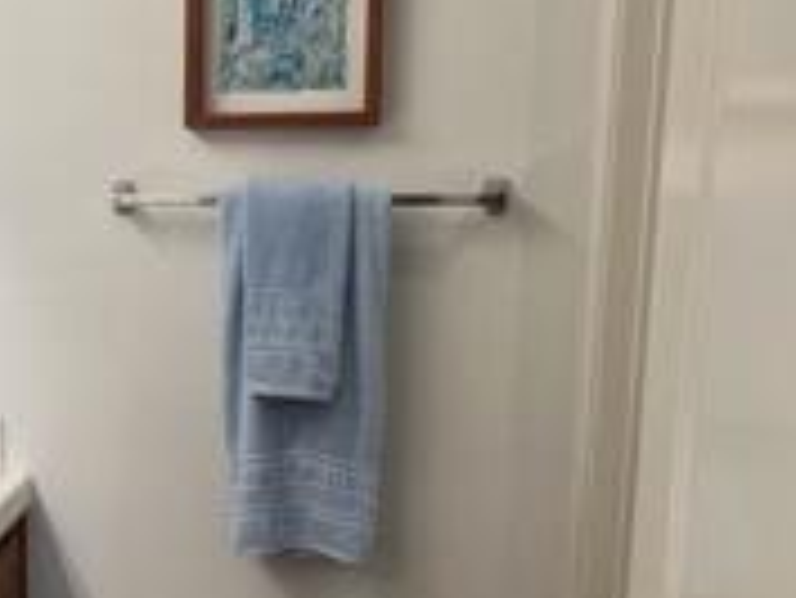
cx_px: 31
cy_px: 342
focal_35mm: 47
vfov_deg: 30.9
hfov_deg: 36.9
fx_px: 1082
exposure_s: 1/120
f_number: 1.8
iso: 125
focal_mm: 1.57
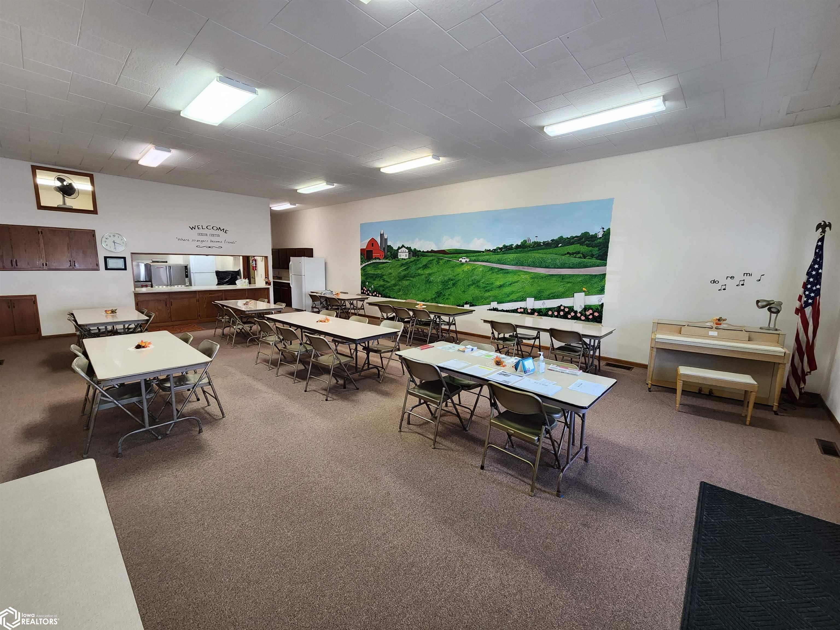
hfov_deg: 106.2
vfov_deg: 89.9
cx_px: 420
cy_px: 315
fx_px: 315
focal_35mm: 13
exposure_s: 1/60
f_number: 2.2
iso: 250
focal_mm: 2.2
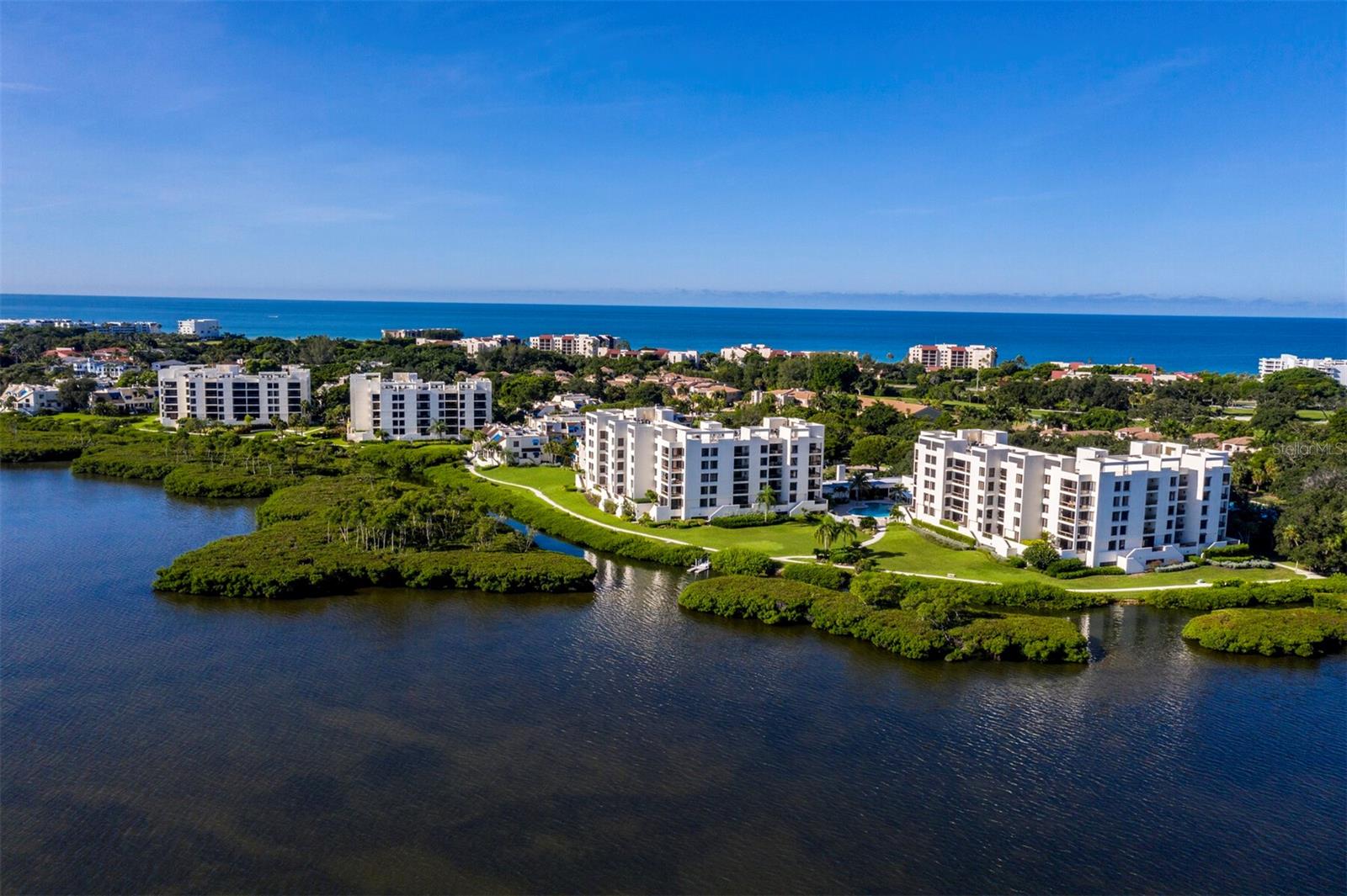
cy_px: 448
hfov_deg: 65.5
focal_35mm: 28
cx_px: 674
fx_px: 1047
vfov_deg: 46.4
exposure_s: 1/800
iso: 100
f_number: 7.1
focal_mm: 10.26
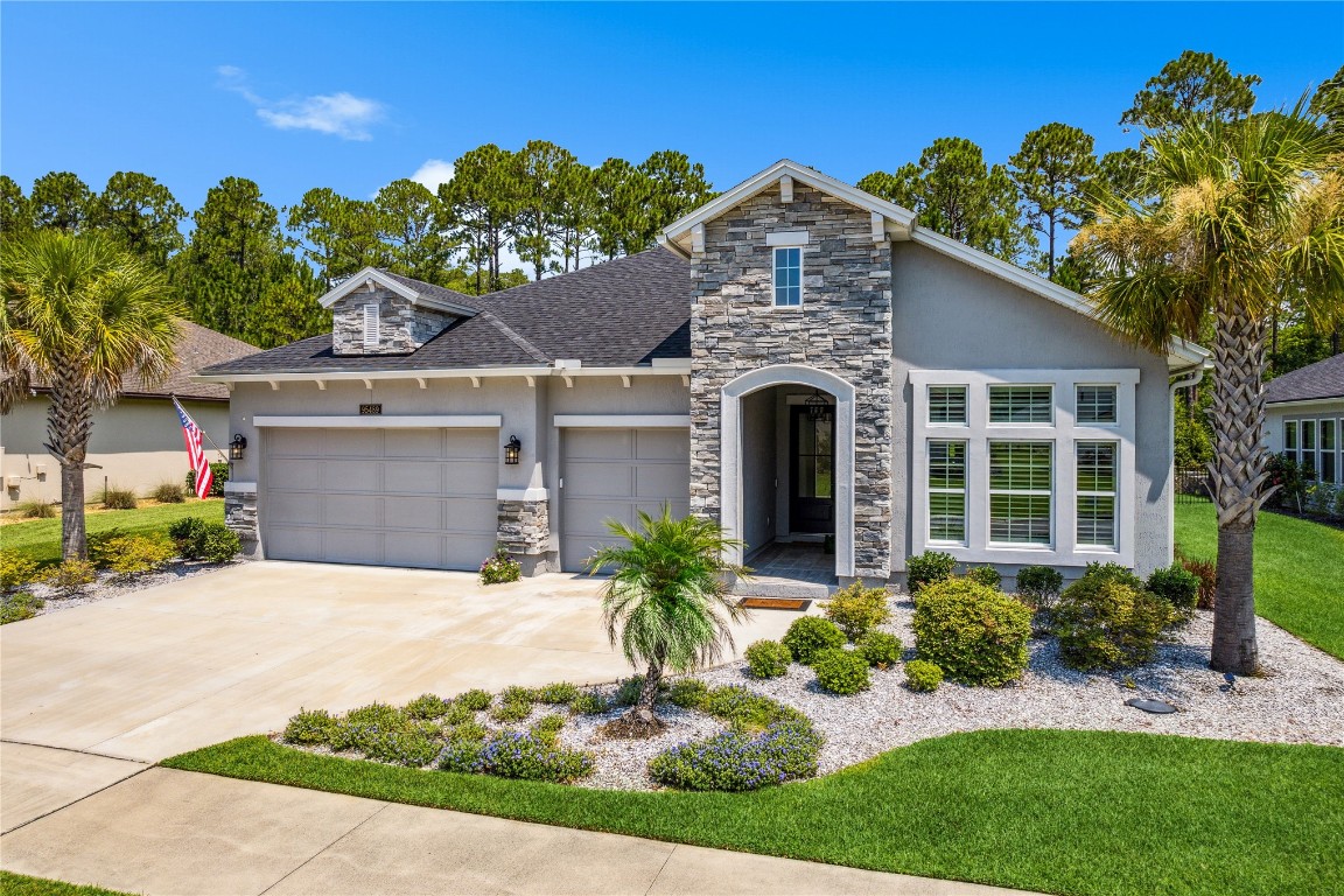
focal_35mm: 22
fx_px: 821
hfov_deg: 78.6
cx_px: 672
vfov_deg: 57.2
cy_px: 448
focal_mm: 8.38
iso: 100
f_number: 2.8
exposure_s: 1/2500
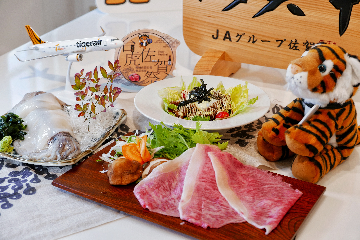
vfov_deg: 22.7
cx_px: 180
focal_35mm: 60
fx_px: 600
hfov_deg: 33.4
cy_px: 120
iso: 250
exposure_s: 1/125
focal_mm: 27.2
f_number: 2.8
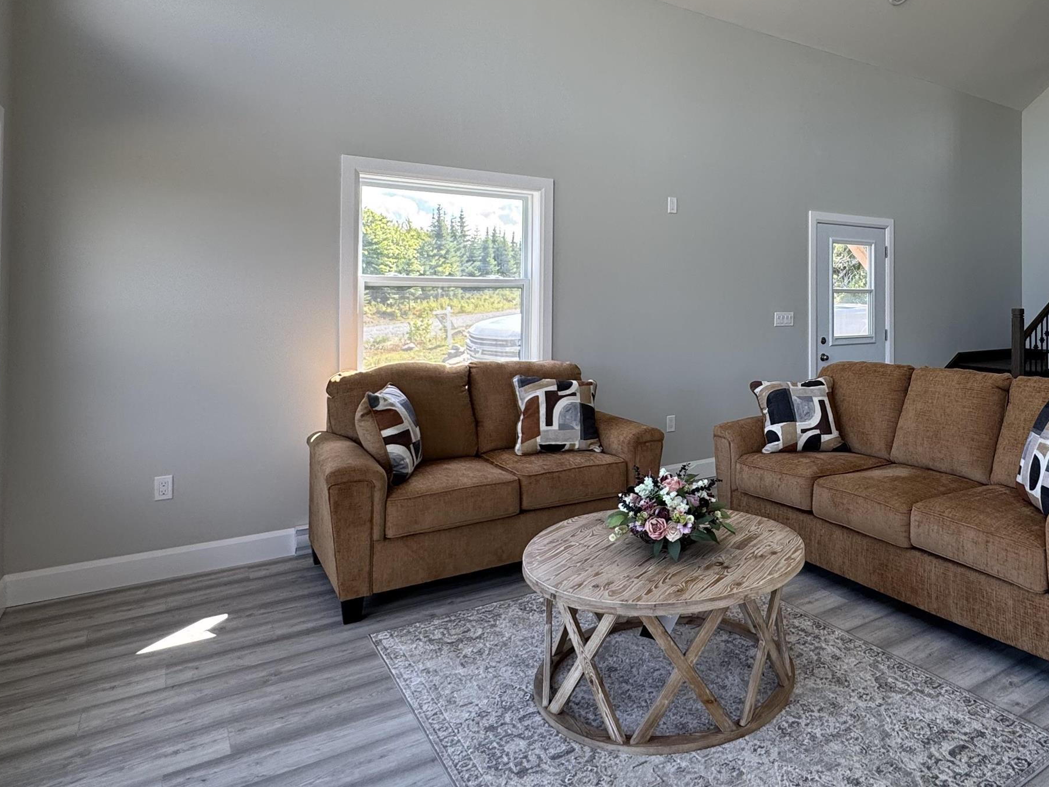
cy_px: 291
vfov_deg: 56.1
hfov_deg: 68.7
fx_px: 727
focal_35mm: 24
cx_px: 733
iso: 40
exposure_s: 1/118
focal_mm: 2.22
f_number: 2.2
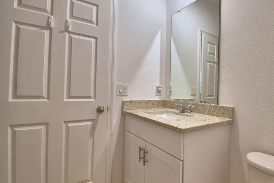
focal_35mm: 19
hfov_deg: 85.1
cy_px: 89
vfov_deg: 64.5
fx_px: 145
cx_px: 172
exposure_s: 1/60
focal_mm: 10
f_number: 4.5
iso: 400
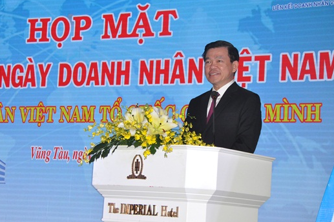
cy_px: 111
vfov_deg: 15.7
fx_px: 807
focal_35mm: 87
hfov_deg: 23.4
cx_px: 153
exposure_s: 1/200
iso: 1000
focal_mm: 50
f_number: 8
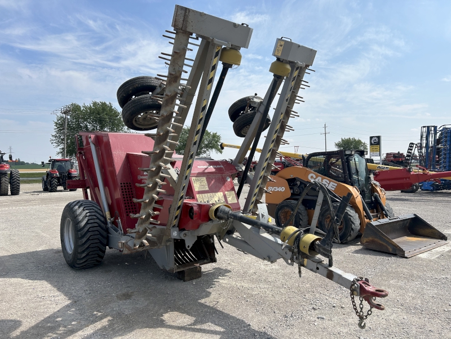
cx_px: 226
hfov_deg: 67.3
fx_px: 339
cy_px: 170
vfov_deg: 53.1
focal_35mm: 26
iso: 50
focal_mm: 5.7
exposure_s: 1/4630
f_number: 1.5
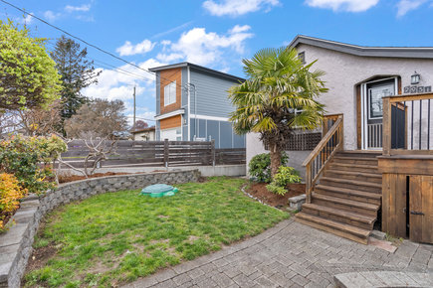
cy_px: 144
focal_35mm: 16
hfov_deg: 96.7
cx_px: 216
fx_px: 192
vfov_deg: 73.7
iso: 320
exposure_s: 1/100
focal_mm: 16
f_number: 6.3
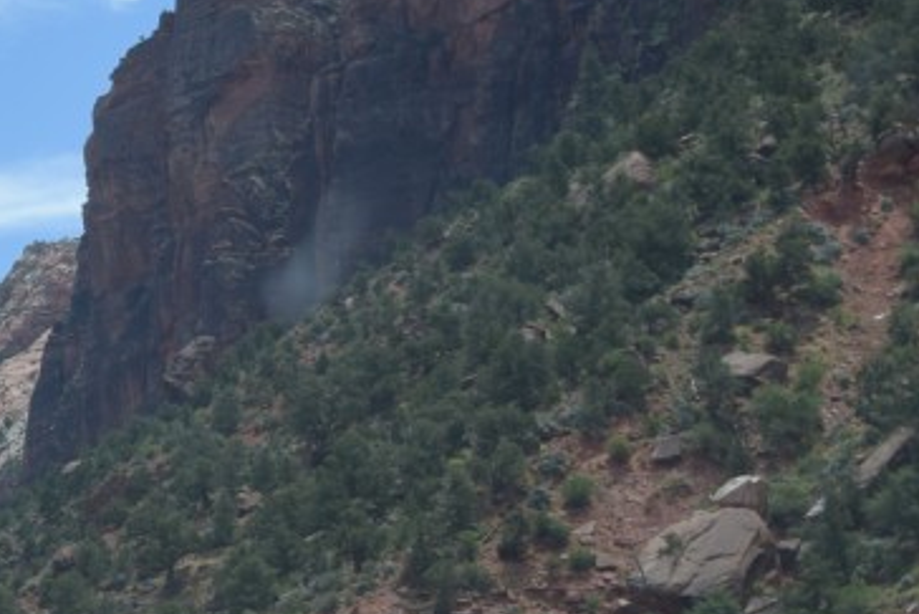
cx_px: -40
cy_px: 490
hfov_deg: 17.0
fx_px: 2984
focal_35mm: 117
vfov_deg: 11.7
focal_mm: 21
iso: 200
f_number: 3.8
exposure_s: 1/1600
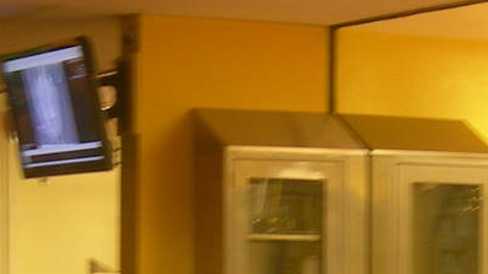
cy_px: 385
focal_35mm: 167
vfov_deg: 7.2
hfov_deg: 12.9
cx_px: 331
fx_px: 2160
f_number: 2.8
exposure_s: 1/7.8
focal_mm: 7.8
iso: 50
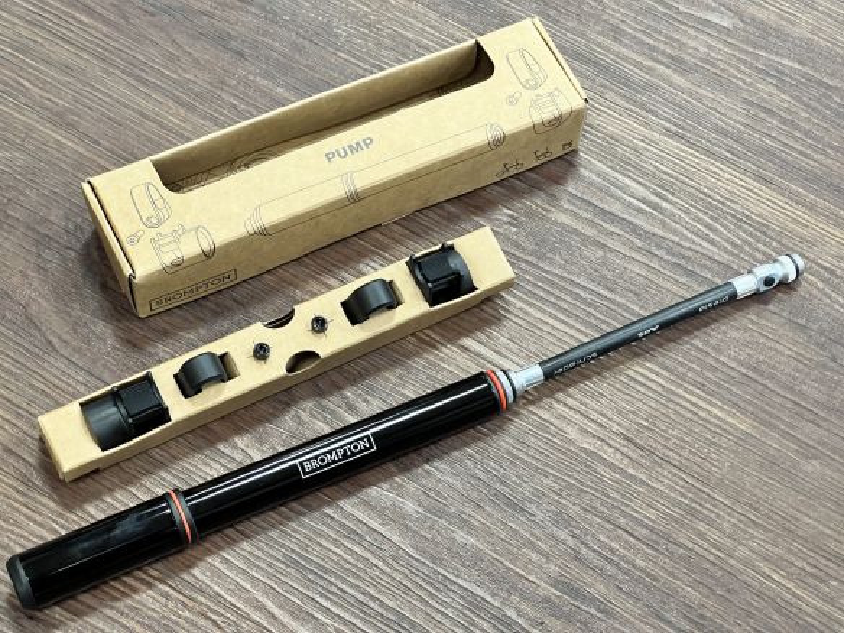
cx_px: 422
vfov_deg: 19.1
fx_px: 1877
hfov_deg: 25.3
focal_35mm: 77
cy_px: 316
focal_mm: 9
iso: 500
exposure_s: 1/50
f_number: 2.8
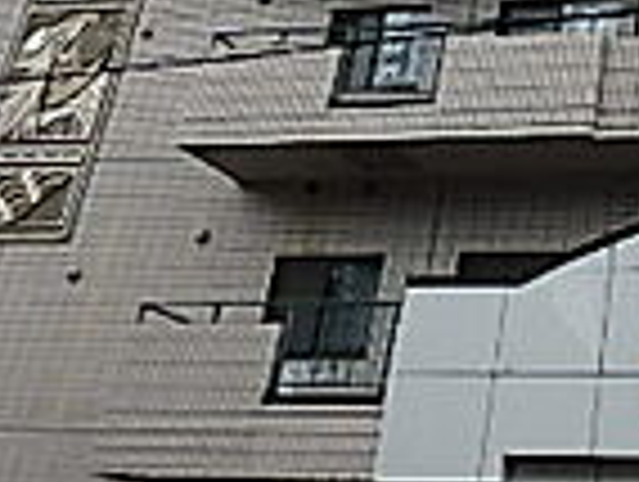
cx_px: 810
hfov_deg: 23.3
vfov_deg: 17.3
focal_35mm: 75
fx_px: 1387
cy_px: -282
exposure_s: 1/400
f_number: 3.5
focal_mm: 3.7
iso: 125
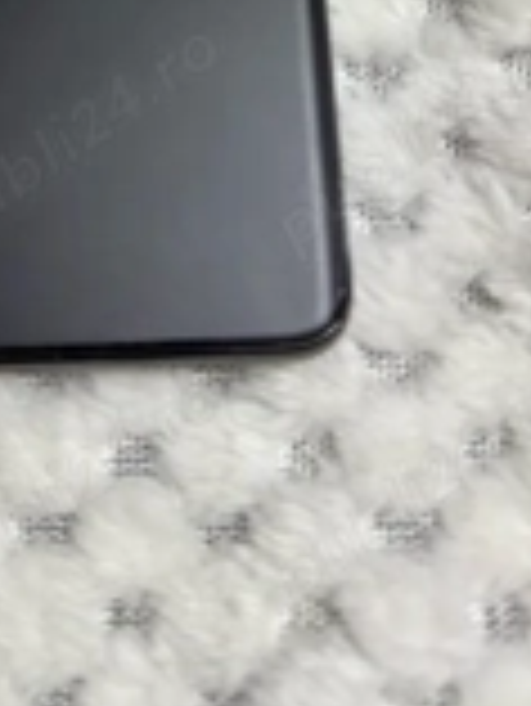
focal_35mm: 61
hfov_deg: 23.9
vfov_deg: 27.5
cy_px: -157
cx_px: 162
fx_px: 1246
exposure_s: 1/60
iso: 160
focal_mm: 6.76
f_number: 1.78
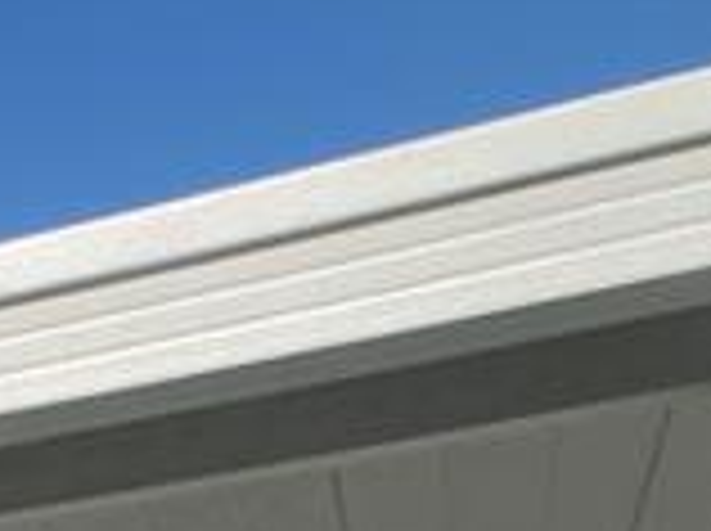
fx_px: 3733
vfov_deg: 7.4
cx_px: -1418
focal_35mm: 182
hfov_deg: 8.9
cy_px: 1422
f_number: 1.8
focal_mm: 3.99
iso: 20
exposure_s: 1/1845
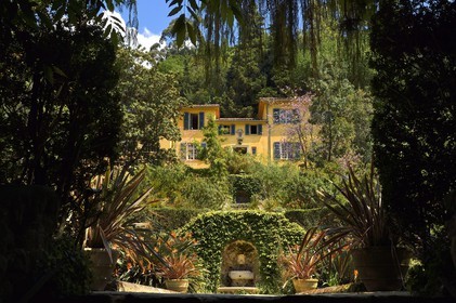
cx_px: 228
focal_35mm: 48
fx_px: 608
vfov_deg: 28.0
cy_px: 152
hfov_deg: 41.1
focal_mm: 48
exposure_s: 1/160
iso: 400
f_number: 18
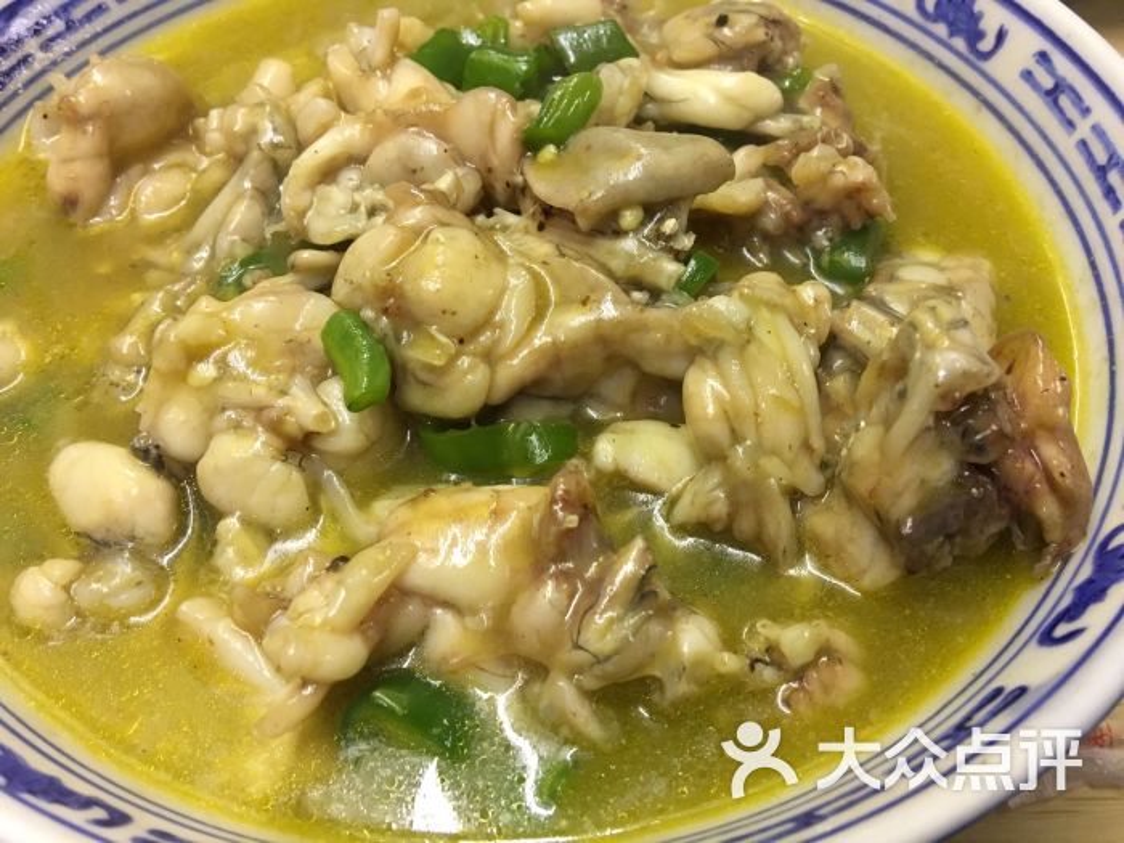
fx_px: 942
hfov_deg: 61.7
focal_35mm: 29
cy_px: 422
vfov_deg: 48.2
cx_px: 562
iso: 250
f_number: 2.2
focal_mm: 4.15
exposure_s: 1/33
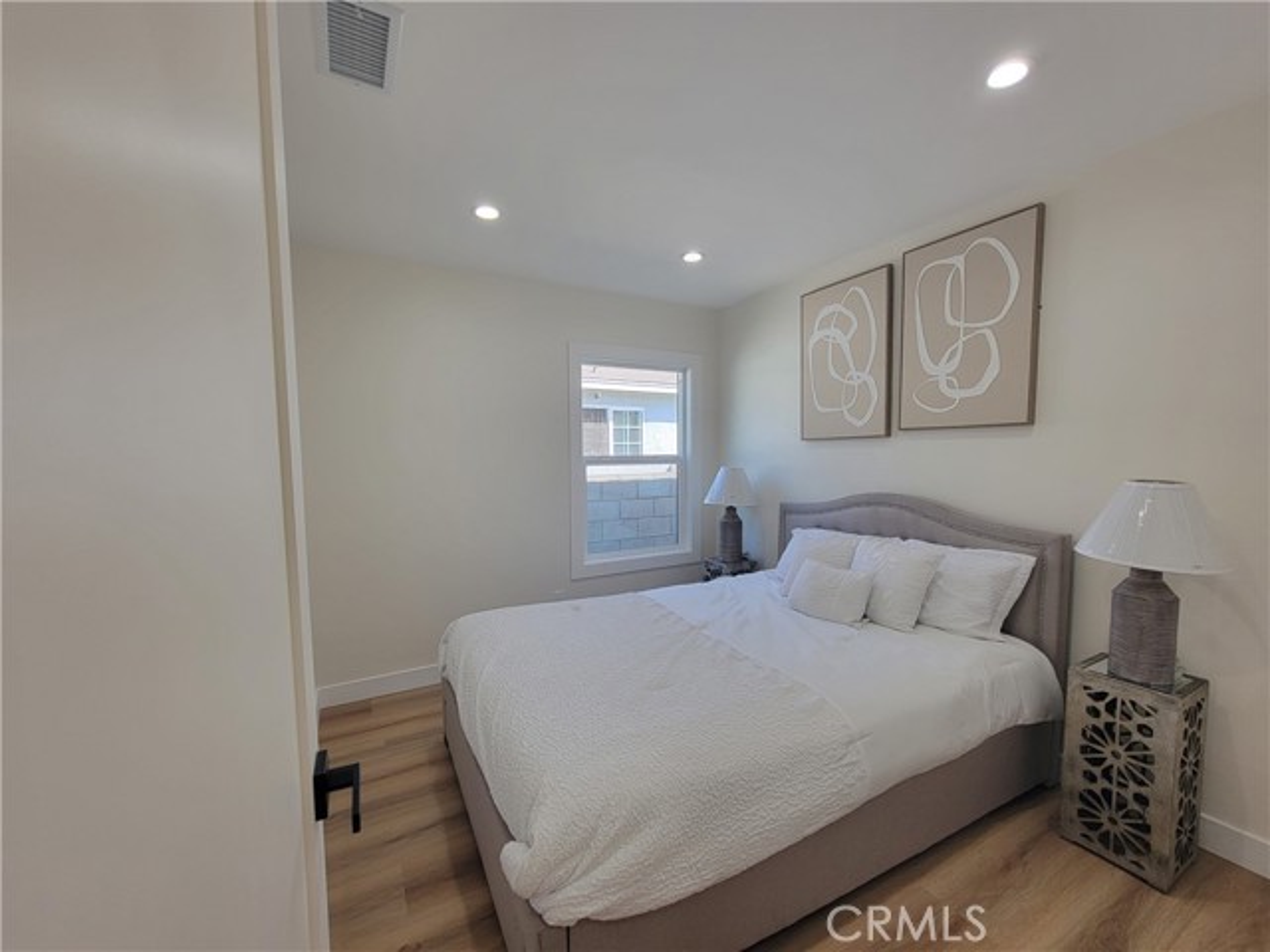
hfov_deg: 106.2
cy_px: 476
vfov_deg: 89.9
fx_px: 477
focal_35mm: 13
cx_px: 635
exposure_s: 1/120
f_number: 2.2
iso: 100
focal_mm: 2.2
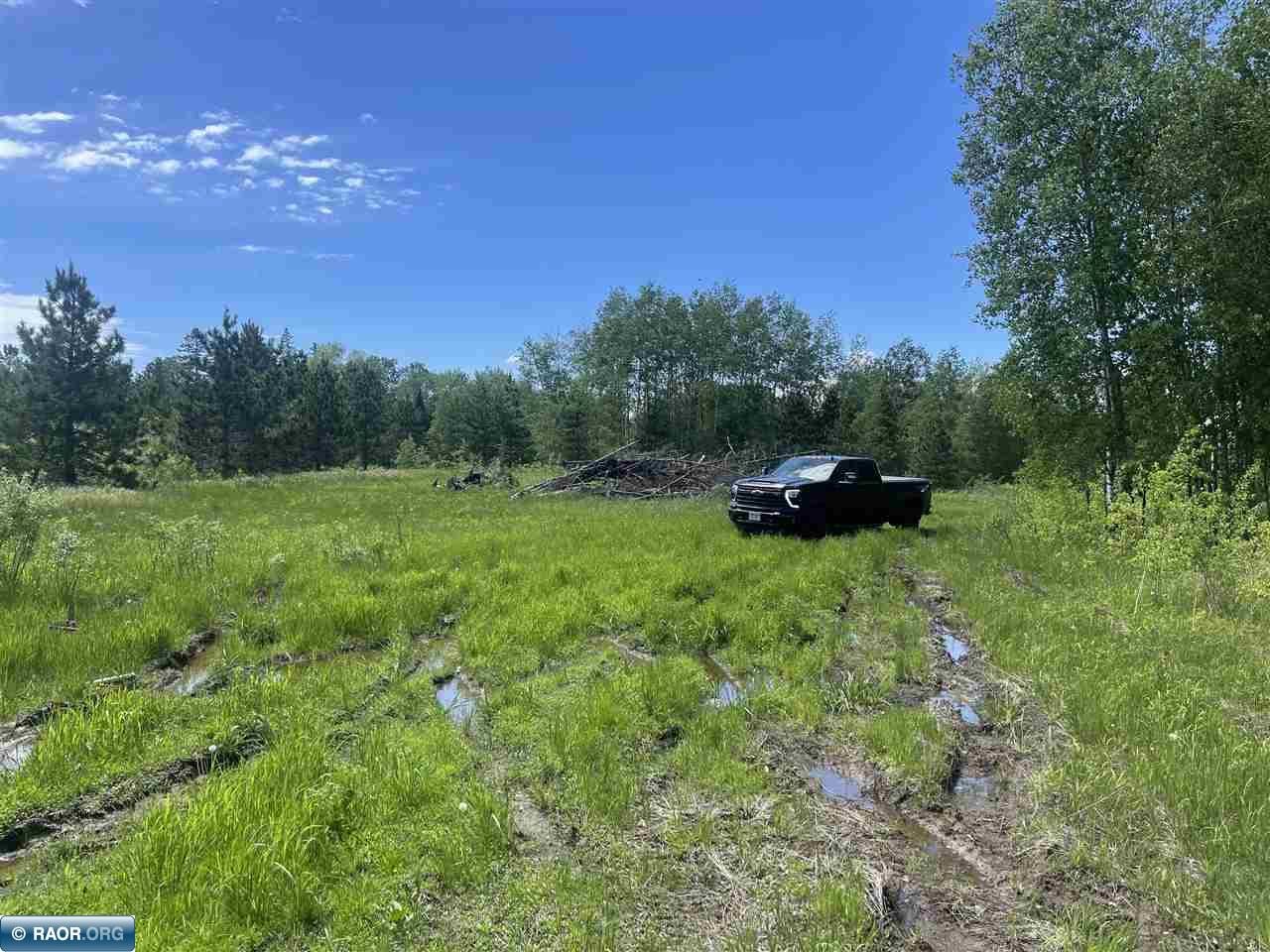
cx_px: 635
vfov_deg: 53.1
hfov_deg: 67.3
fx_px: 954
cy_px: 476
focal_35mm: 26
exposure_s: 1/2433
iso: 32
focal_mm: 5.1
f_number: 1.6
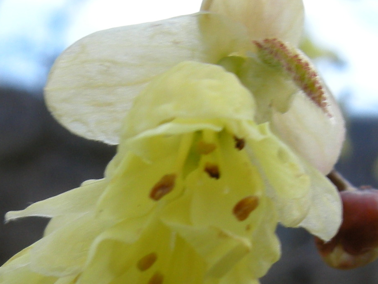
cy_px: 215
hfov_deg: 28.1
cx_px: 225
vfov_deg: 21.1
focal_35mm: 69
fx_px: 754
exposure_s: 1/172
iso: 64
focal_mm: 7.5
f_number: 4.8
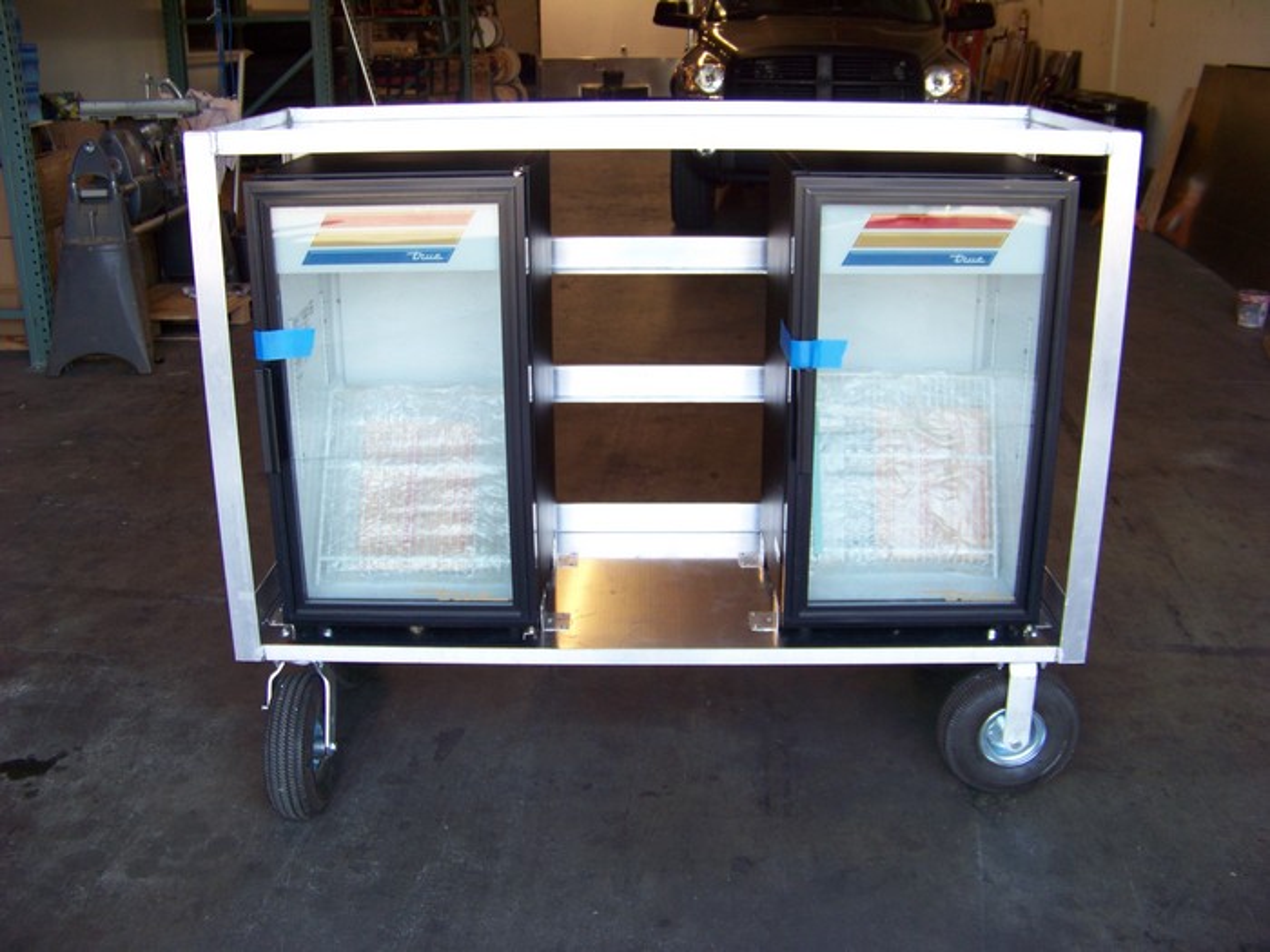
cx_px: 635
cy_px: 476
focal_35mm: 36
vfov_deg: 39.7
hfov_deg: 51.4
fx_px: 1321
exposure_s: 1/40
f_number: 2.8
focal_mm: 5.85
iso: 72
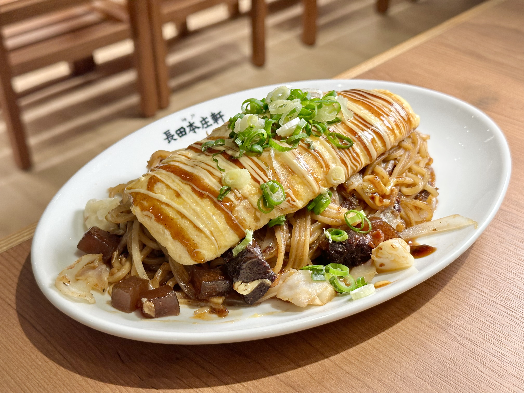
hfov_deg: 39.7
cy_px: 196
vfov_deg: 30.3
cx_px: 262
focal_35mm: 48
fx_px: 727
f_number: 1.78
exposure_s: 1/120
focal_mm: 6.86
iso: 80
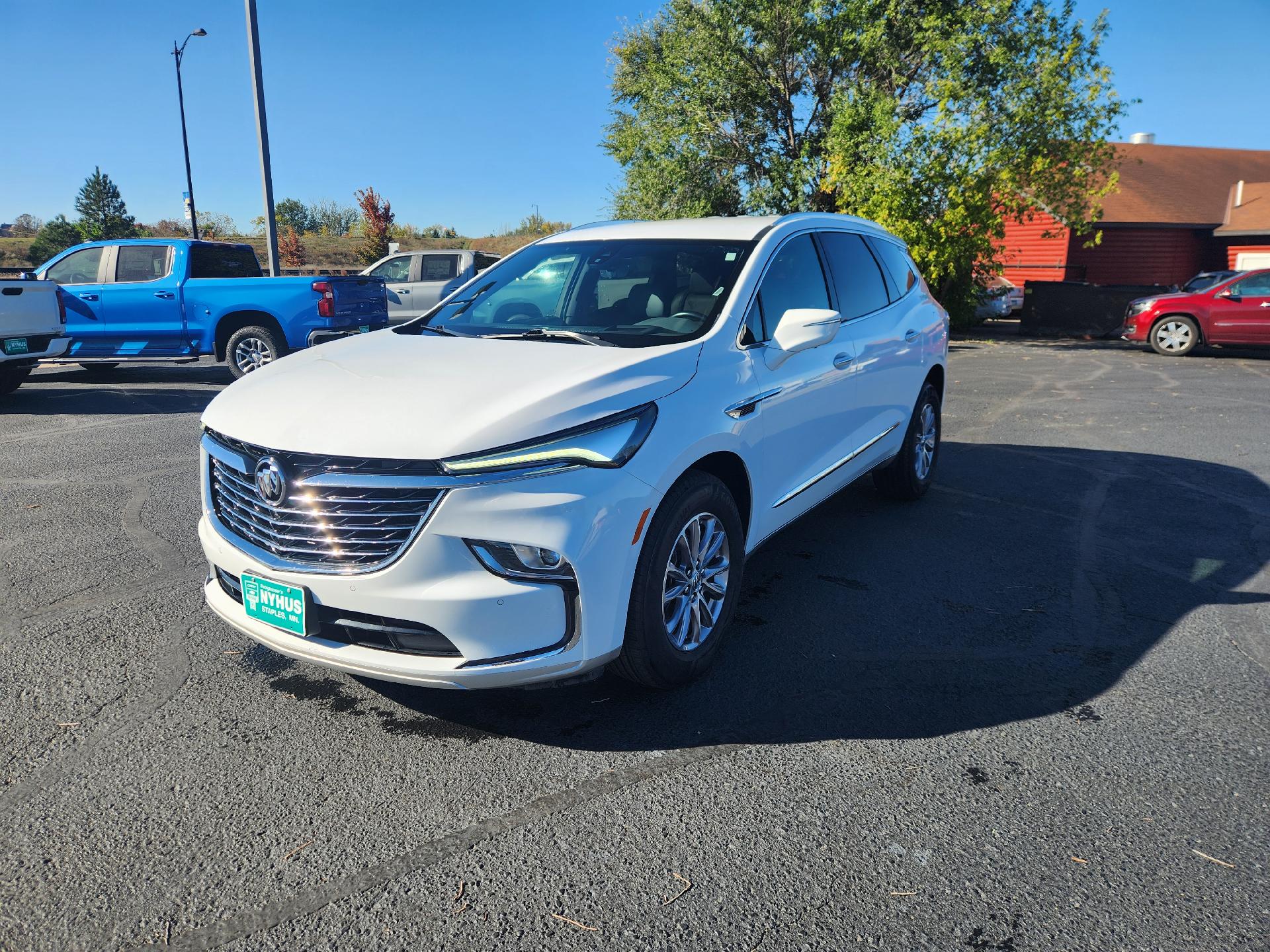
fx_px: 844
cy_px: 476
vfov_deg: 58.9
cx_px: 635
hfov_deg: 73.9
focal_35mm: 23
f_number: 1.8
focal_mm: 5.4
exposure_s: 1/1314
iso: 20
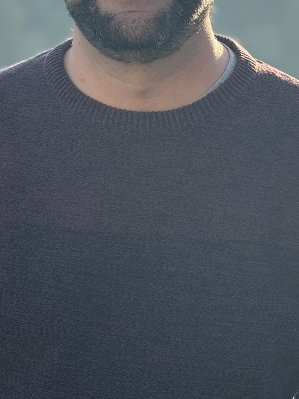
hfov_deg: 13.0
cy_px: 97
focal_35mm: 114
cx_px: 151
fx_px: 1313
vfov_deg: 17.2
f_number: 1.78
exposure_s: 1/1152
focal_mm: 6.76
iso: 64
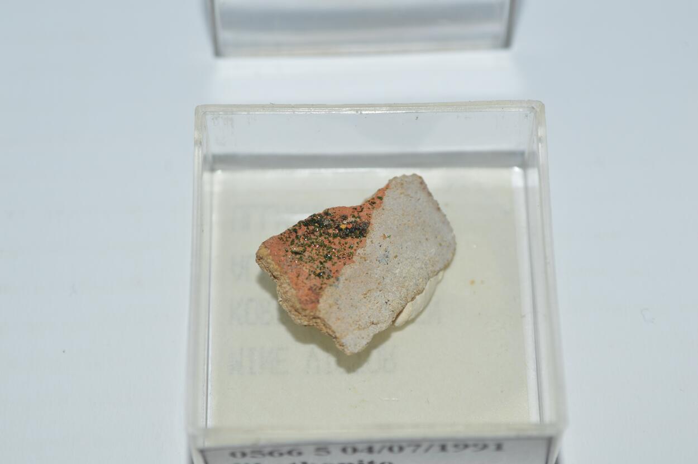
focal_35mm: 82
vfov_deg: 16.5
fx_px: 1598
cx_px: 349
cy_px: 232
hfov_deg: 24.6
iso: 100
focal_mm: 55
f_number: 8
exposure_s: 1/60
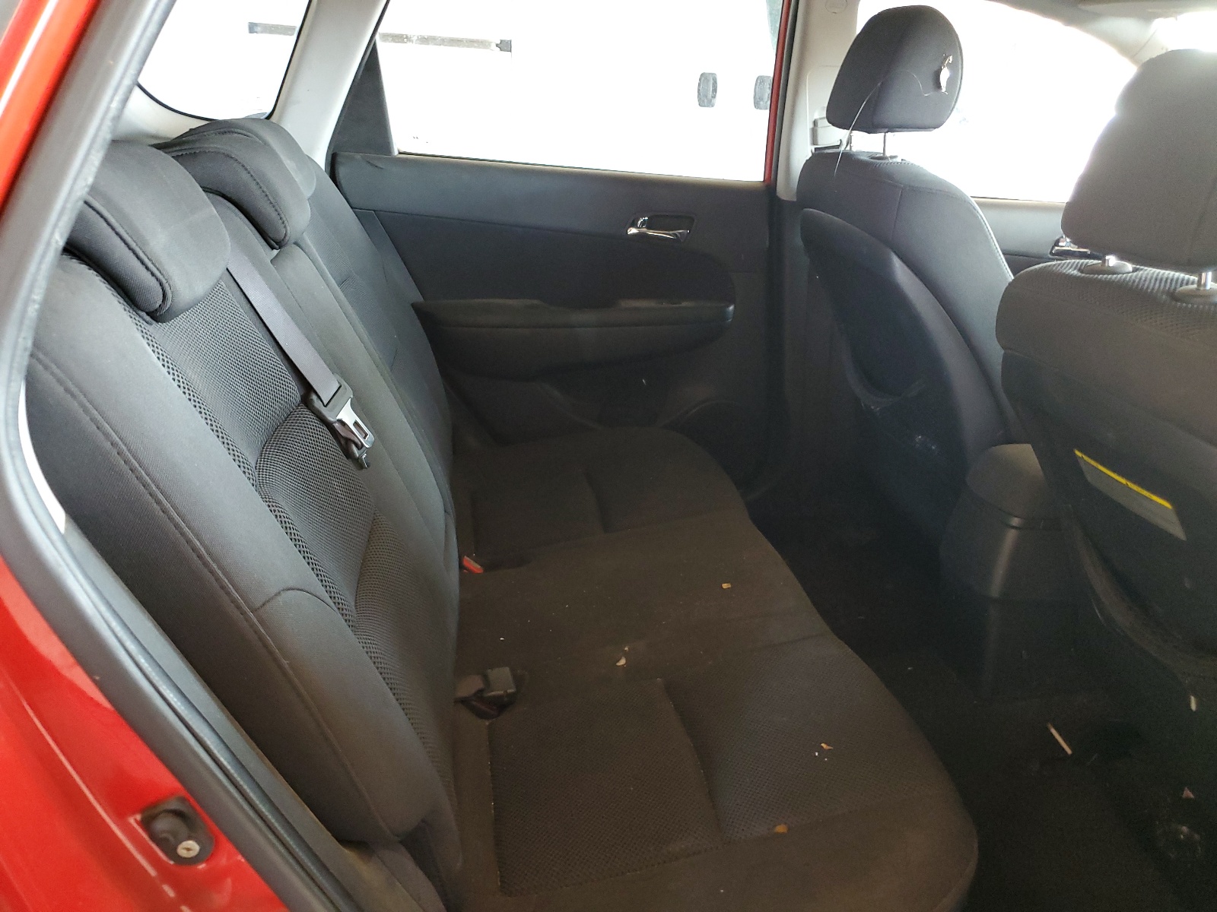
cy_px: 456
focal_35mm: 26
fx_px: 914
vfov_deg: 53.1
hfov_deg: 67.3
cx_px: 608
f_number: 1.5
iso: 293
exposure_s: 1/30
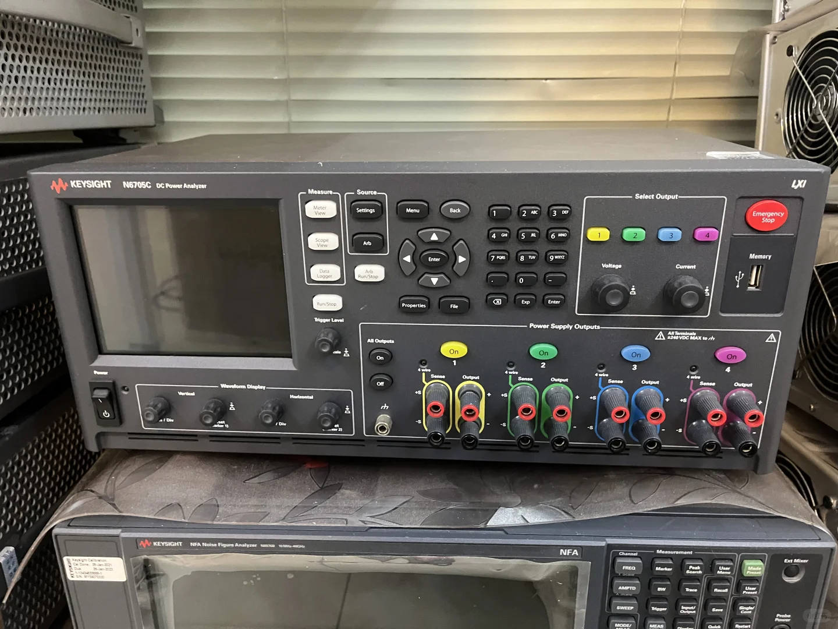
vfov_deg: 53.1
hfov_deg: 67.3
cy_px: 314
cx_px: 419
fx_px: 629
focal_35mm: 26
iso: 500
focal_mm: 5.1
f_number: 1.6
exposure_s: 1/25
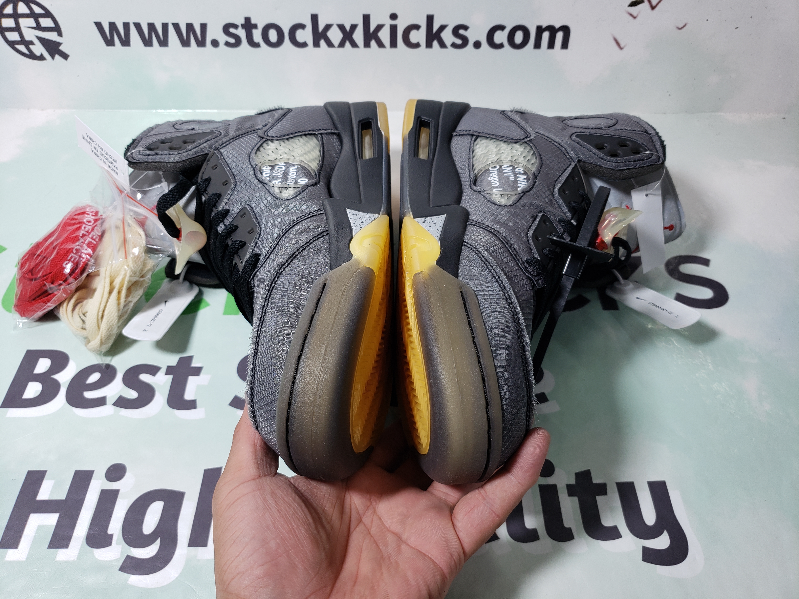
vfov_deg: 53.1
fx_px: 600
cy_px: 300
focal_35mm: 26
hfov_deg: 67.3
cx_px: 400
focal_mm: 4.3
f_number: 1.5
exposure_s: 1/286
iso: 50
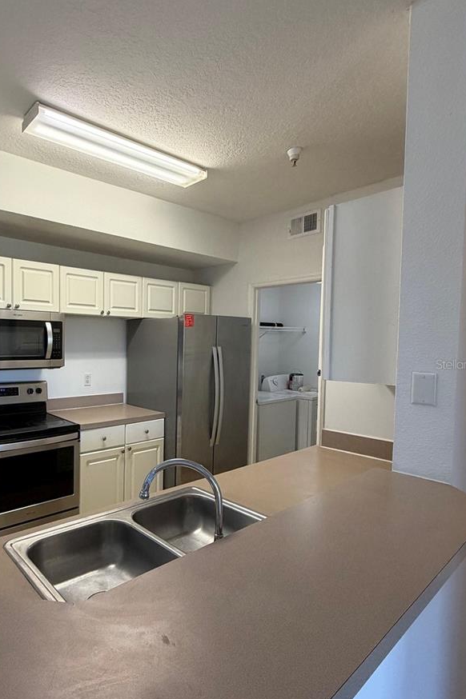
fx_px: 389
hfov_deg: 59.4
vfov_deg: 84.0
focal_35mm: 20
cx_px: 132
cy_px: 364
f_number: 2.2
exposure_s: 1/120
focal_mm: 2.22
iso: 250
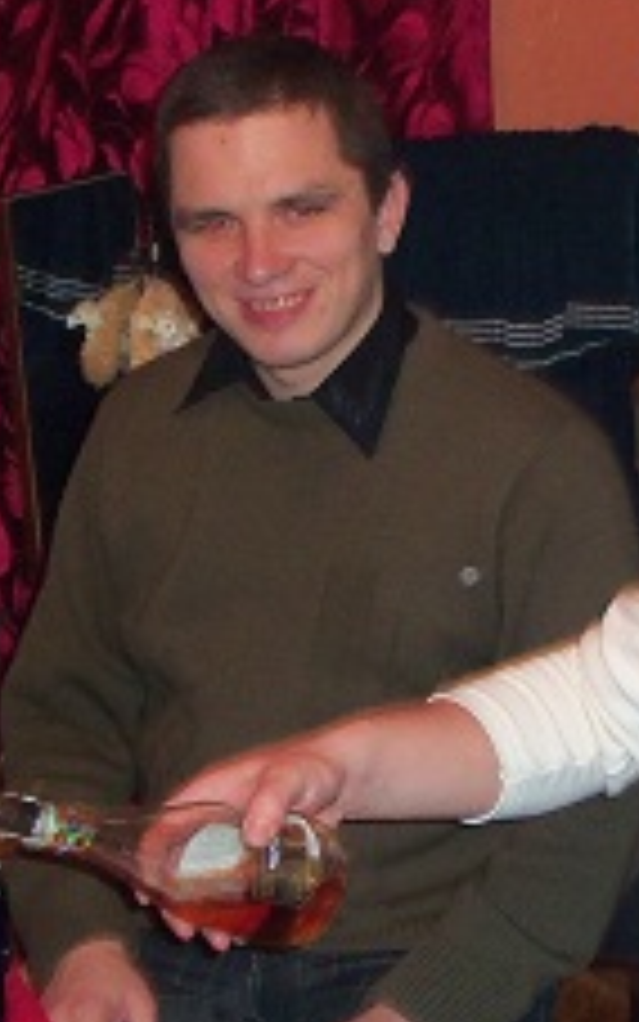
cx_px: 848
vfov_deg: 22.3
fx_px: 2590
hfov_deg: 13.5
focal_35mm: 93
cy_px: 552
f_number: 3.4
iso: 100
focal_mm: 5.2
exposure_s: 1/30
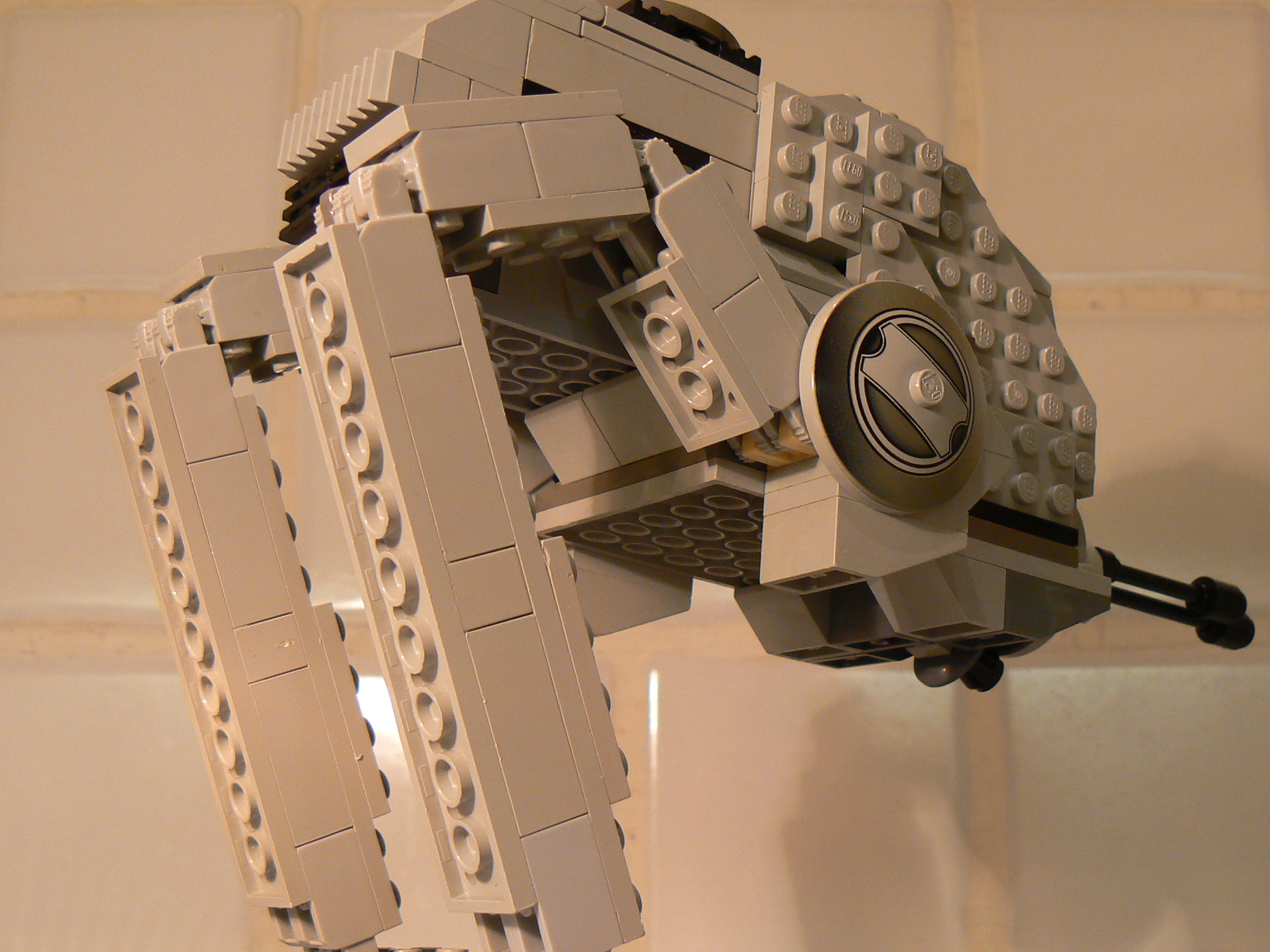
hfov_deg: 38.1
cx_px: 715
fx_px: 1834
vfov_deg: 29.1
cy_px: 548
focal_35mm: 50
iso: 100
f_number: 3.2
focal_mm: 6
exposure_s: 1/15
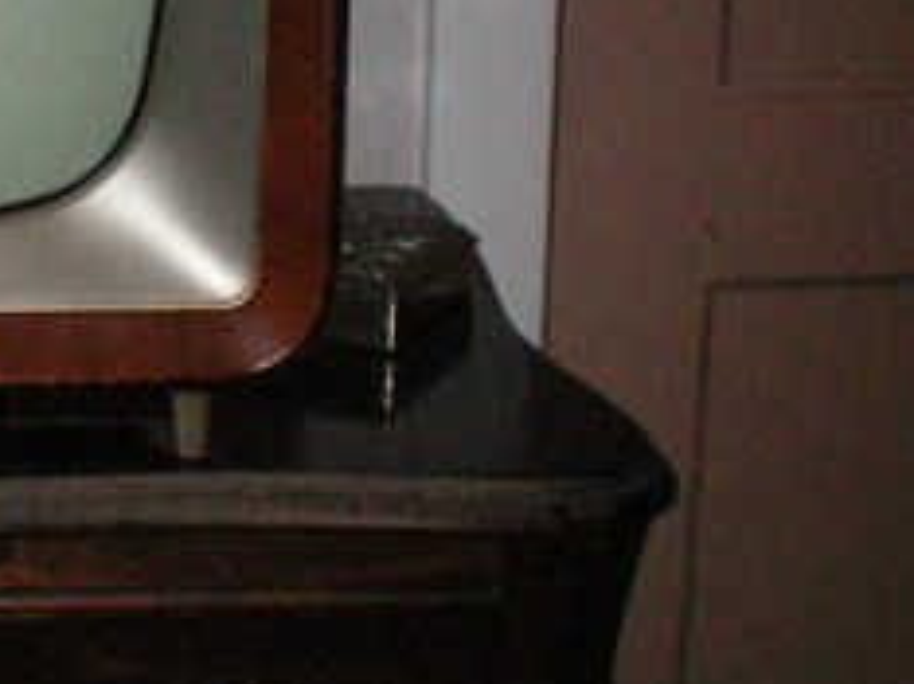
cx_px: -227
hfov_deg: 17.9
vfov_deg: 14.0
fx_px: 2743
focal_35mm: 104
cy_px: -8
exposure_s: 1/60
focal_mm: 6.3
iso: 400
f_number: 3.1
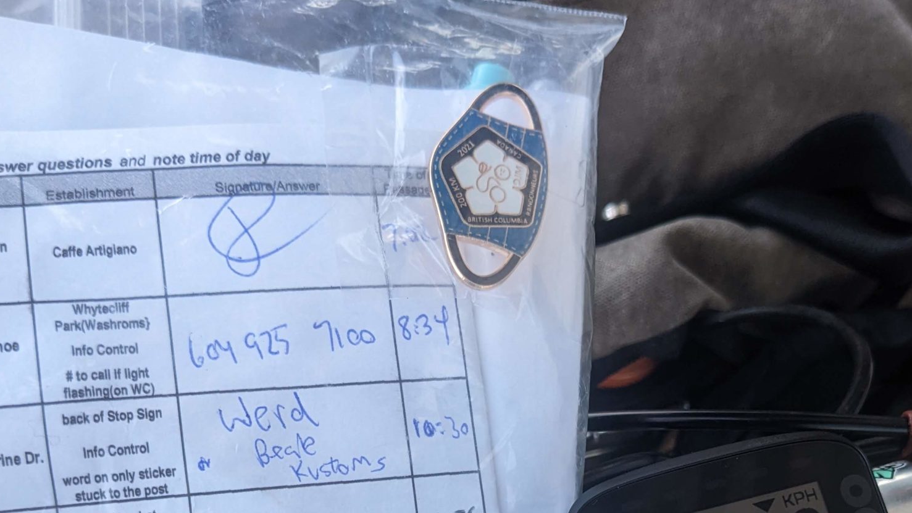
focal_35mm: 51
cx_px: 518
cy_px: 592
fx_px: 1233
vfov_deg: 22.0
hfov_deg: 40.5
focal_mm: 4.38
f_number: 1.73
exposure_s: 1/79.8
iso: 69
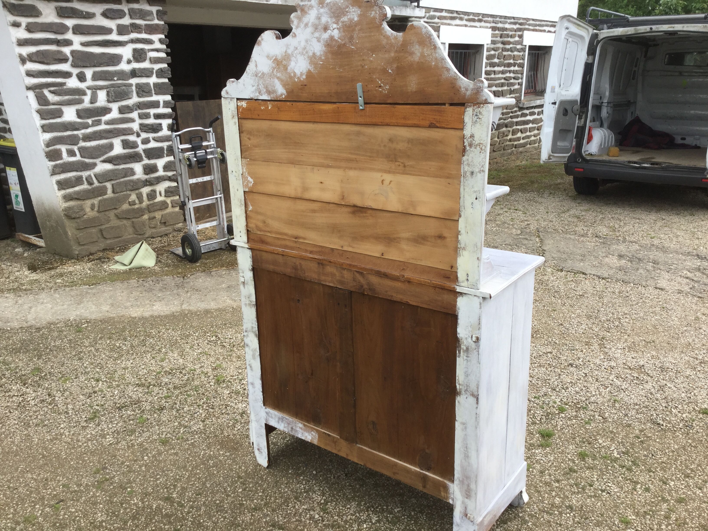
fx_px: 634
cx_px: 354
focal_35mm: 31
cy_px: 266
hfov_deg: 58.4
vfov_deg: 45.4
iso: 25
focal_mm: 3.3
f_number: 2.4
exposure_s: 1/139
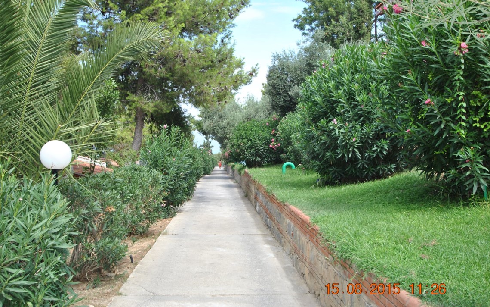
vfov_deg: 34.4
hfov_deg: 52.7
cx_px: 246
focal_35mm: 37
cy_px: 148
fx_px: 494
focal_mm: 24
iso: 100
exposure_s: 1/200
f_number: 5
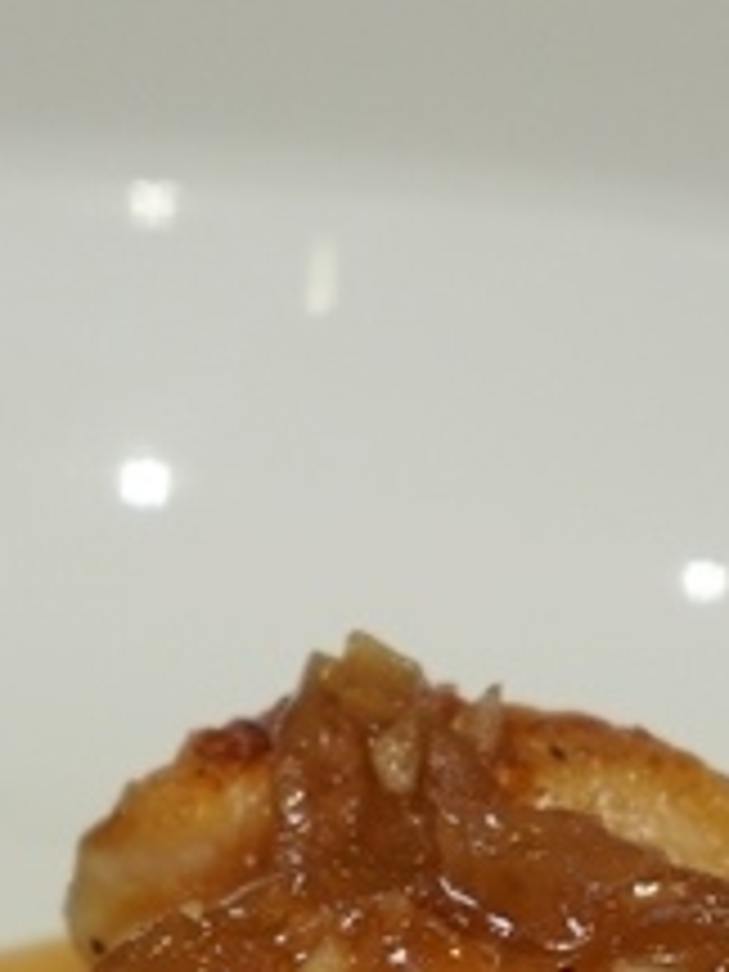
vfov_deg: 7.9
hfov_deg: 6.0
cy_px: 1055
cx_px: 234
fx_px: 6992
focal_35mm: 249
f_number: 5.6
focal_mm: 70
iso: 400
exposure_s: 1/80
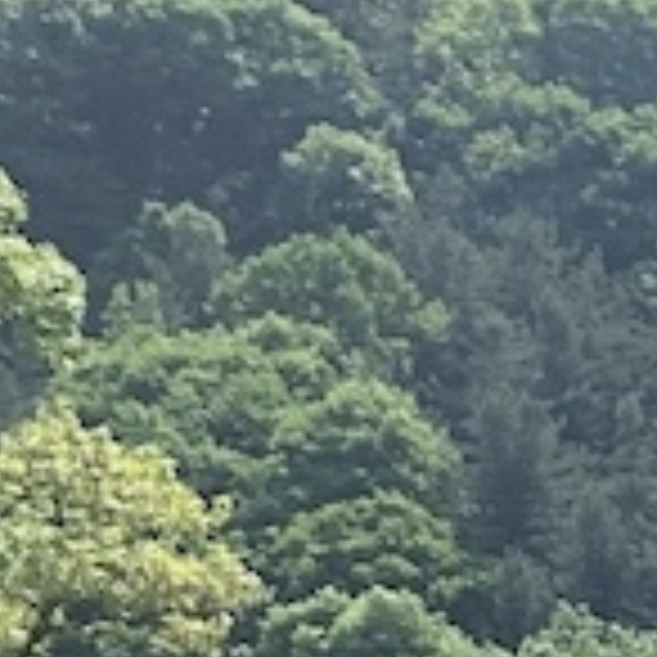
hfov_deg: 8.4
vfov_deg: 10.4
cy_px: 1044
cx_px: 2214
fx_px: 3457
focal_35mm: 161
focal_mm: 4.25
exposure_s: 1/1689
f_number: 1.8
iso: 25
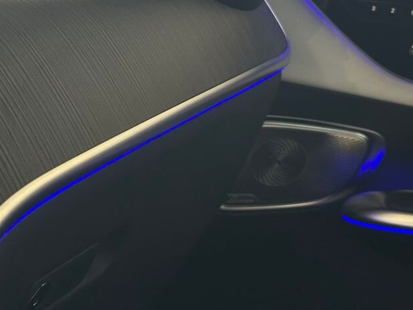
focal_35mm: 79
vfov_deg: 18.6
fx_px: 943
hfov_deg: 24.6
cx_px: 151
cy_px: 81
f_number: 1.78
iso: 200
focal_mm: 6.86
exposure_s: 1/33
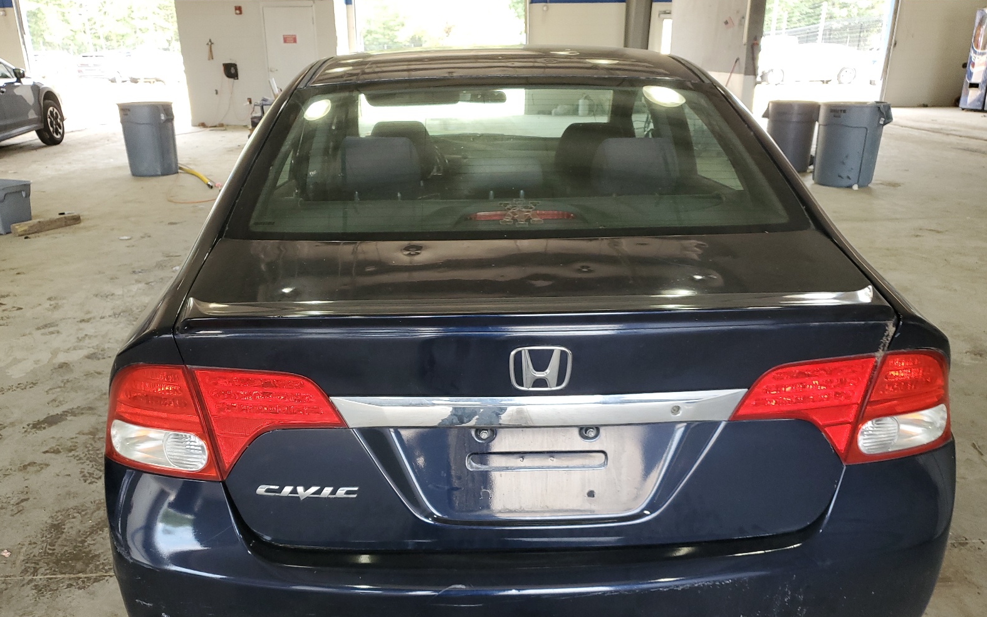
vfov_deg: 44.4
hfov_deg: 66.5
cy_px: 361
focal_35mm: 28
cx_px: 488
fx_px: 753
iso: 91
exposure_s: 1/120
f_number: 1.5
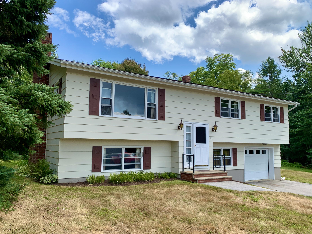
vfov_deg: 49.7
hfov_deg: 63.4
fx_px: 252
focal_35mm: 28
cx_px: 149
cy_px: 124
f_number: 1.8
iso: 25
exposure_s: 1/1266
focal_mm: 4.25
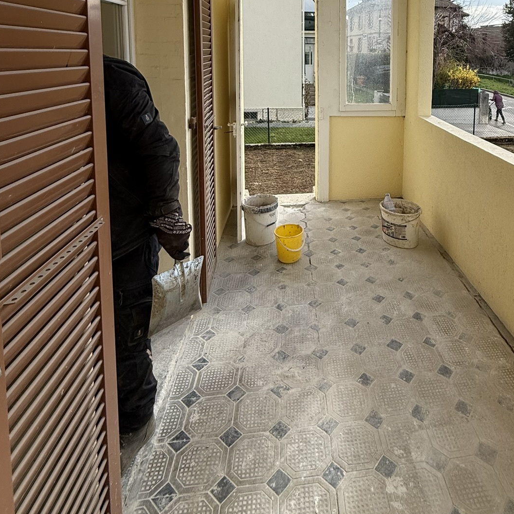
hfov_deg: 63.5
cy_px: 92
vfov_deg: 59.1
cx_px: 339
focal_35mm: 24
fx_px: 403
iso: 64
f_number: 2.2
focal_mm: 2.22
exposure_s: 1/1167
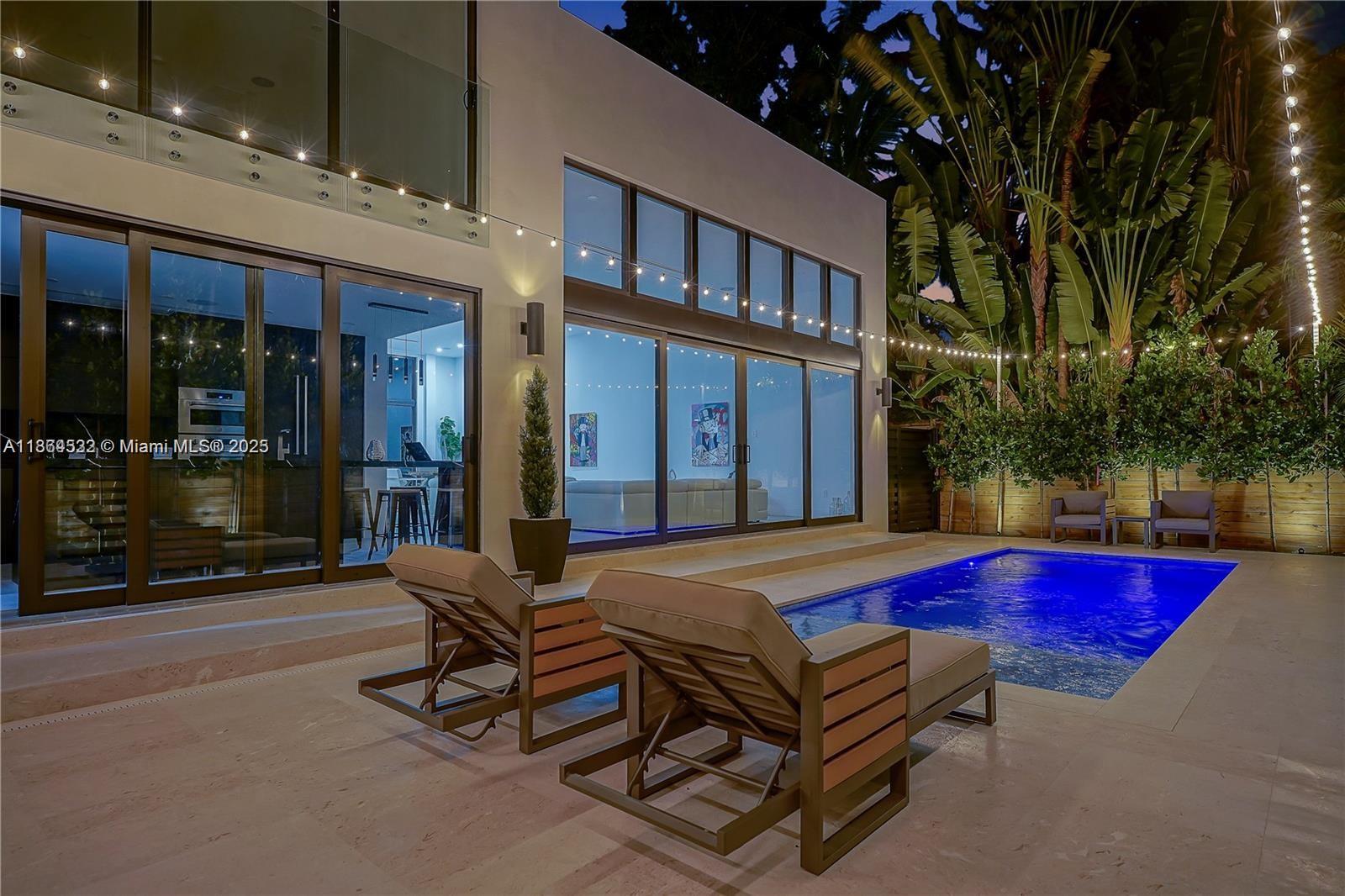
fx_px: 747
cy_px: 448
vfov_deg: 61.9
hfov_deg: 84.0
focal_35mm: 20
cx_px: 672
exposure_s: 1/8
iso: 1000
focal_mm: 20
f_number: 4.5
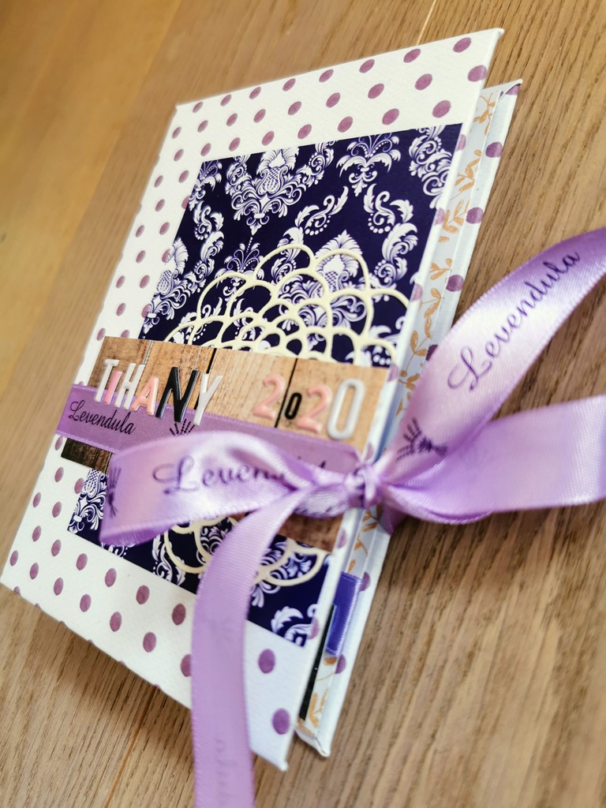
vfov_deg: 65.3
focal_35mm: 27
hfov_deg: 51.4
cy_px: 404
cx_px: 303
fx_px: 630
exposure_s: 1/100
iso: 100
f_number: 1.6
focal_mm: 5.56
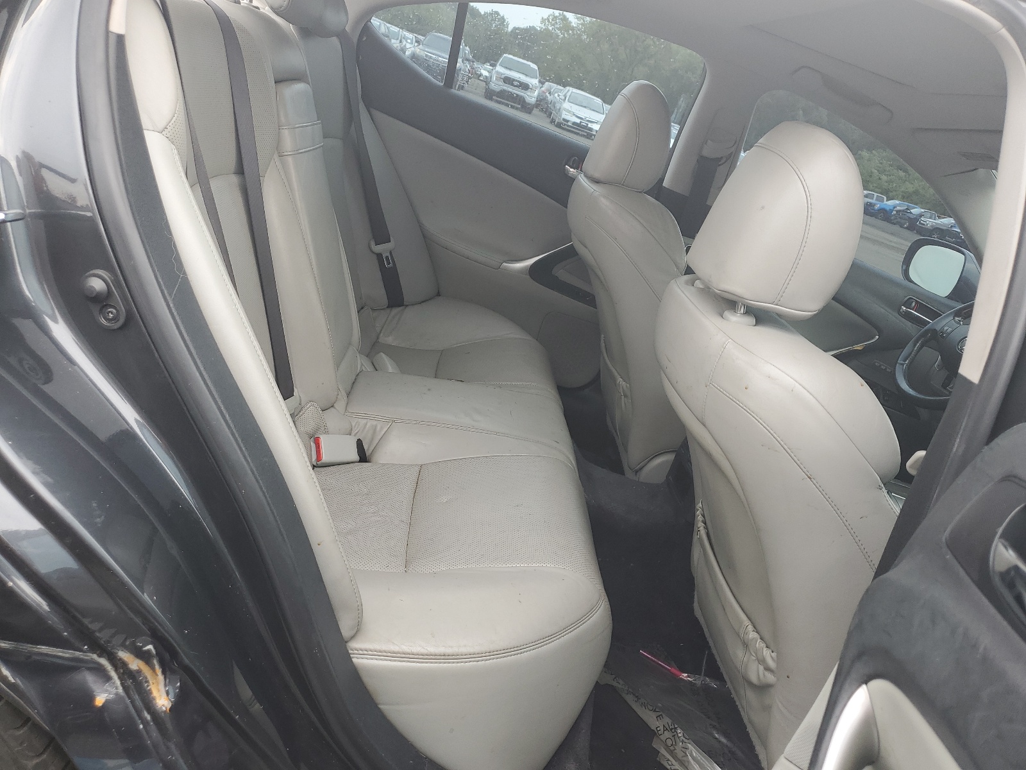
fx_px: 771
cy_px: 385
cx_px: 513
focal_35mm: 26
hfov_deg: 67.3
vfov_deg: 53.1
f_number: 1.5
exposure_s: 1/189
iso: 50
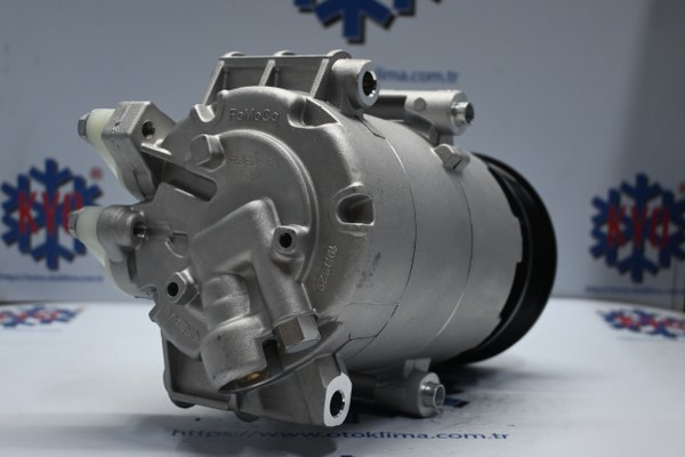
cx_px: 342
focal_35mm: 52
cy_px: 228
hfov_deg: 37.9
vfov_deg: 25.8
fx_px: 999
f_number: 5.3
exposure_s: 1/60
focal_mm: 35
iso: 640
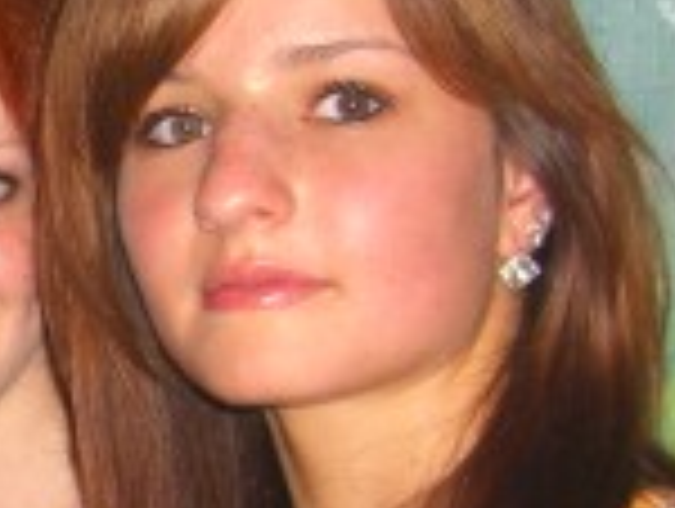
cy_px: 495
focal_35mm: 152
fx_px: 2969
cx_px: -266
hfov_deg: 12.5
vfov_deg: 9.7
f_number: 2.8
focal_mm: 7.9
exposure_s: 1/60
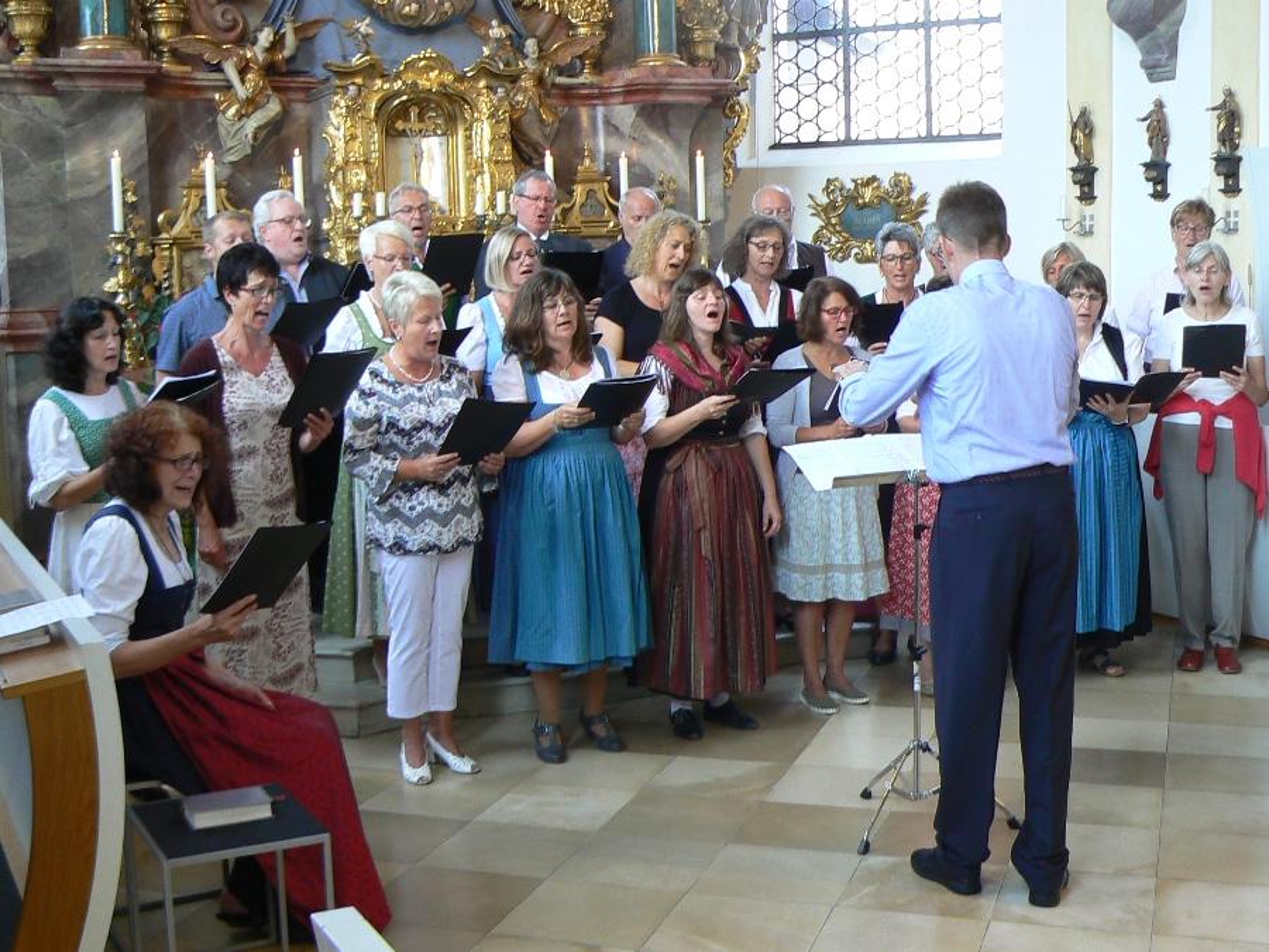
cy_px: 476
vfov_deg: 31.5
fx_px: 1686
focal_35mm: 46
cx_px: 634
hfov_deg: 41.2
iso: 100
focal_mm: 6.3
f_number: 2.8
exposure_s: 1/30
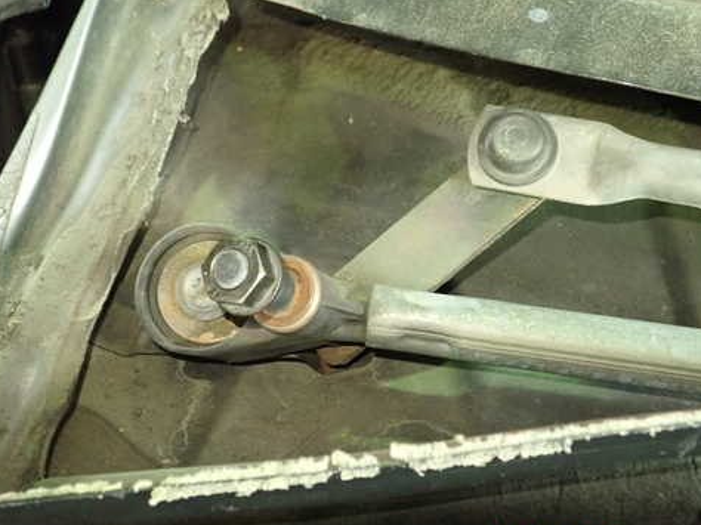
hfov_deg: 48.9
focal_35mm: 38
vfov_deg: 37.6
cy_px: 232
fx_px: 769
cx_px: 383
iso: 800
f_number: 2.3
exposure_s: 1/50
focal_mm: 5.5
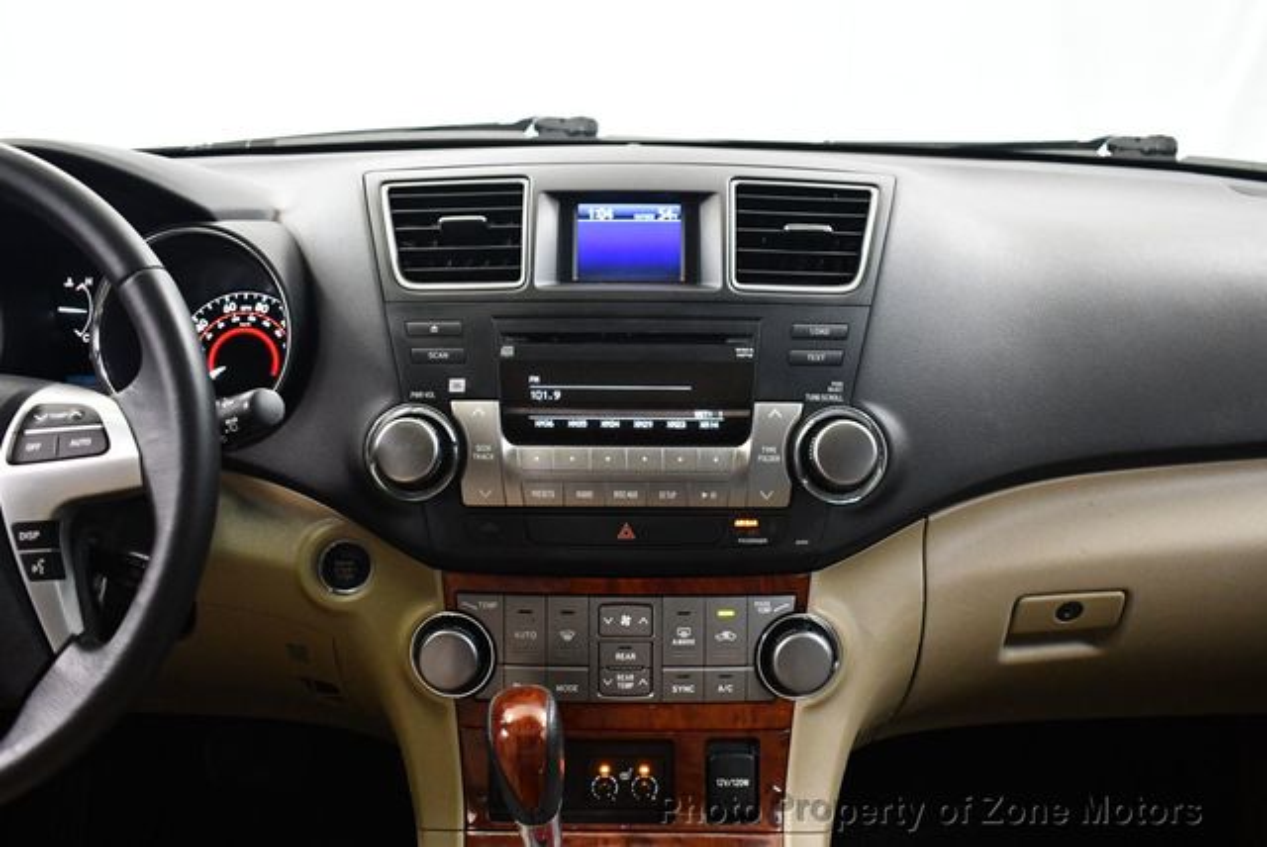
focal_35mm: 36
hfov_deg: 53.1
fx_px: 1268
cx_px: 634
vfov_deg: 36.9
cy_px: 424
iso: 3200
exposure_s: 1/60
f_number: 3.5
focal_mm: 18
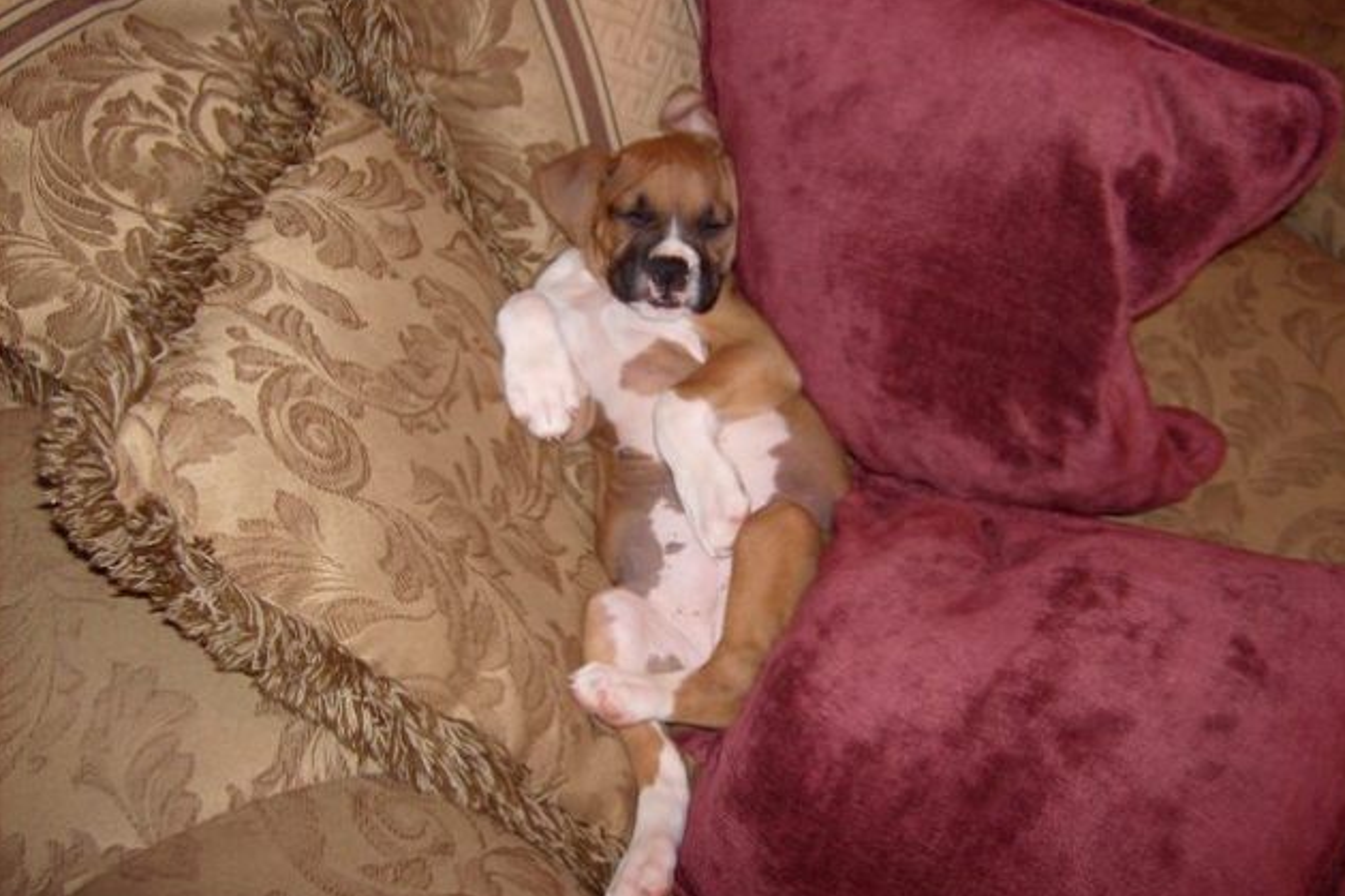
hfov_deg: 50.7
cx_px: 682
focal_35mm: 38
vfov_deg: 35.0
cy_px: 399
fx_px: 1419
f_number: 2.8
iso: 200
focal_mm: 6
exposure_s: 1/60
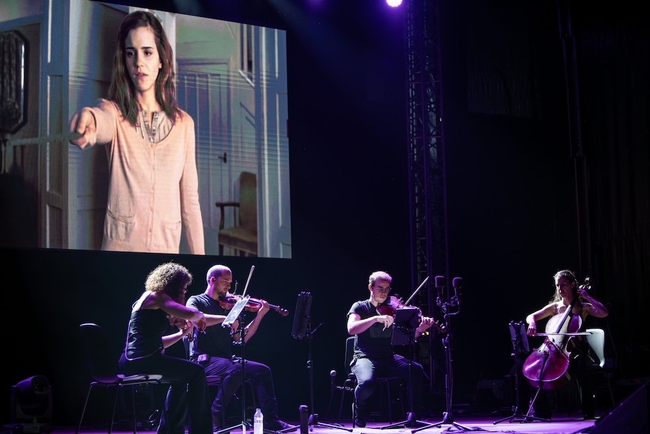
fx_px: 1264
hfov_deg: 28.8
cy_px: 217
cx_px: 325
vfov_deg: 19.5
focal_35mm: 70
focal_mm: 70
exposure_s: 1/125
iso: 800
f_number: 2.8
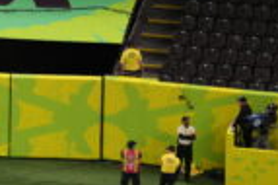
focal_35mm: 785
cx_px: -84
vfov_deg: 1.7
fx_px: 6055
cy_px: 75
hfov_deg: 2.6
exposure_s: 1/1600
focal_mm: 280
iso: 8000
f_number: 5.6
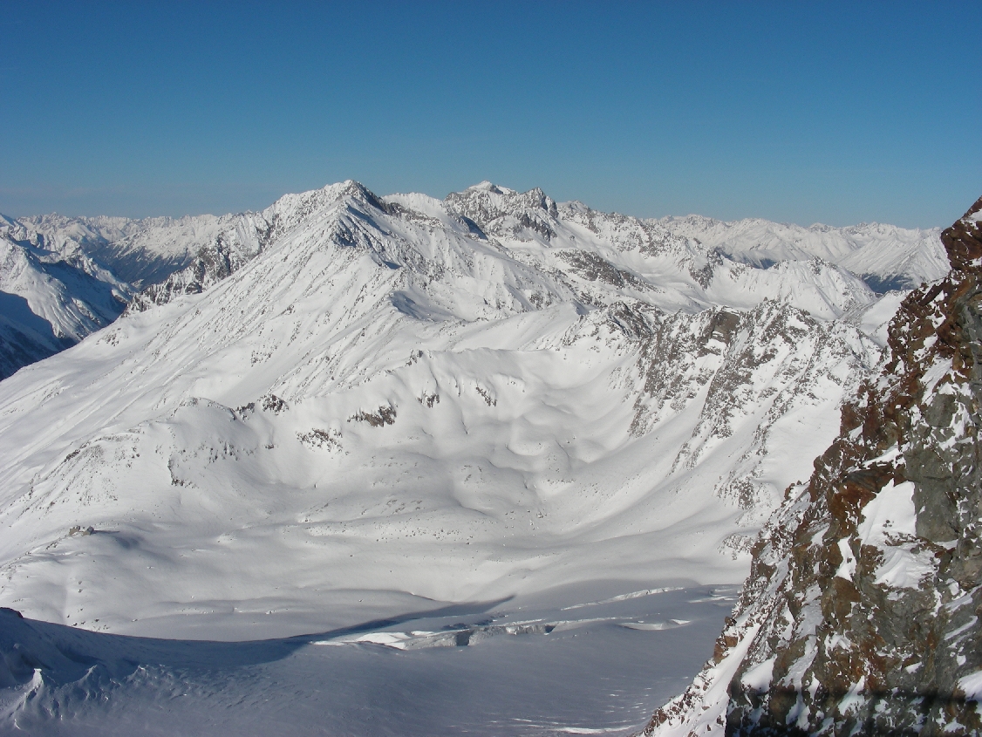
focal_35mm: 41
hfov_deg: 45.8
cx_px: 491
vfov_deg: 35.1
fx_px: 1163
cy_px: 368
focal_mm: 6.8
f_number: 6.8
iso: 50
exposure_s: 1/617
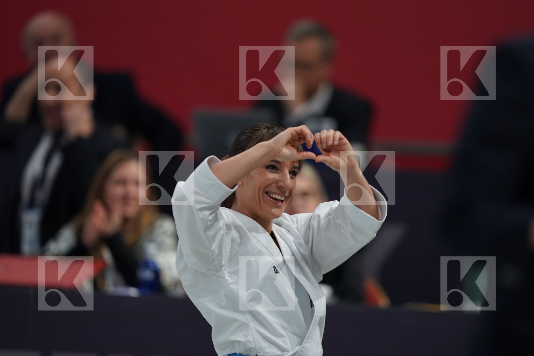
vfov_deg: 3.4
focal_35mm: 400
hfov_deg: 5.2
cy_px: 178
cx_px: 267
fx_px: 5933
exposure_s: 1/320
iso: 640
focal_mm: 400
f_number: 2.8
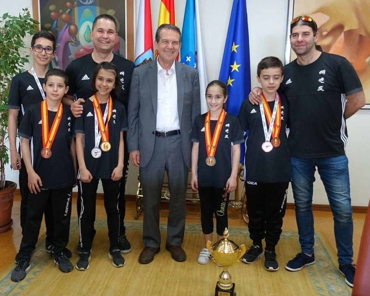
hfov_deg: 47.7
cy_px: 142
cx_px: 153
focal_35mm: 38
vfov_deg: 39.2
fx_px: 416
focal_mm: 11.69
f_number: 2.8
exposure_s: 1/80
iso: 640
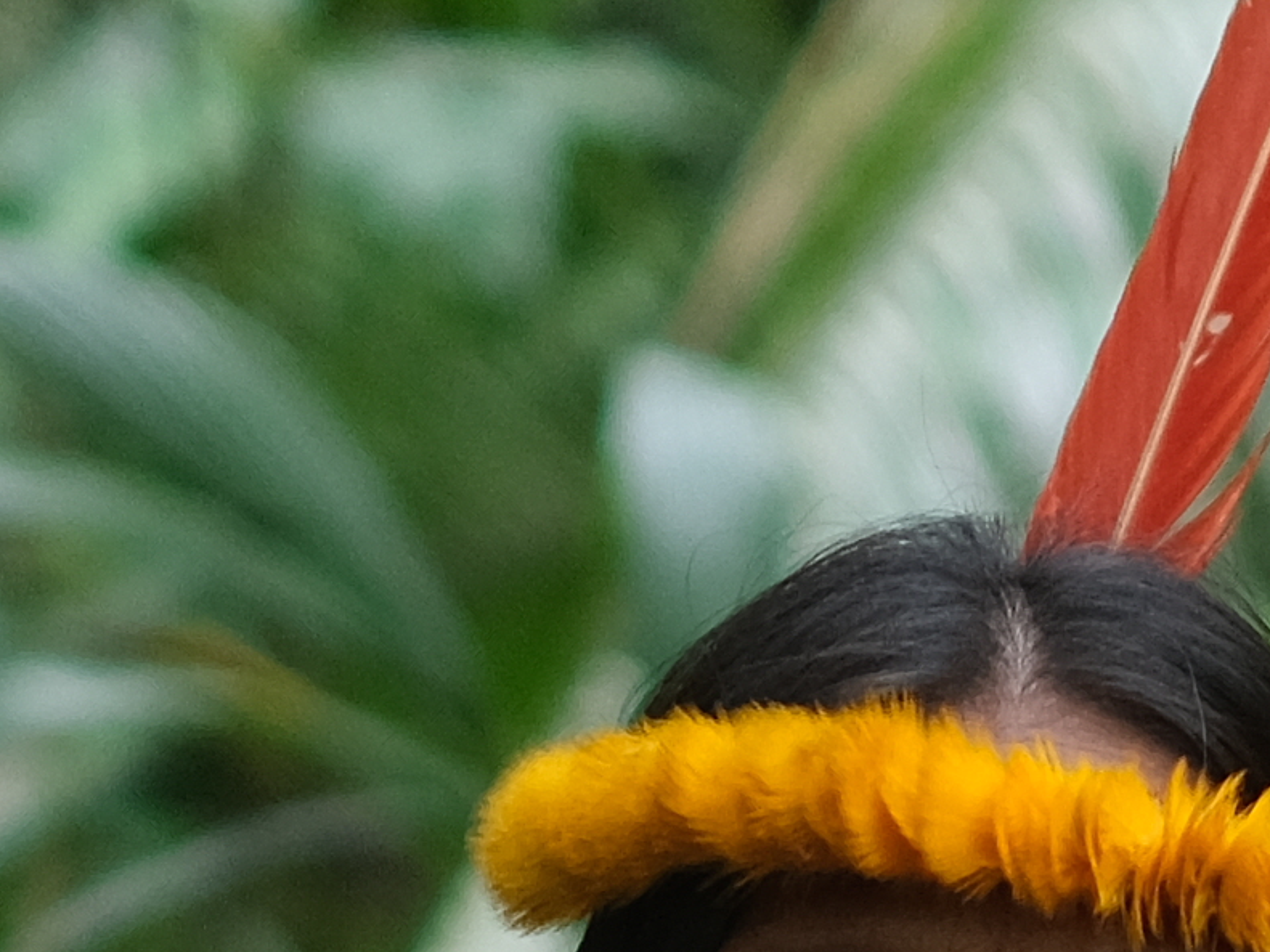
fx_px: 14746
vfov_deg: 3.7
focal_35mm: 402
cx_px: 1740
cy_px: 2130
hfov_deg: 4.9
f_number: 1.4
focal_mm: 35
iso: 400
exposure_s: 1/125
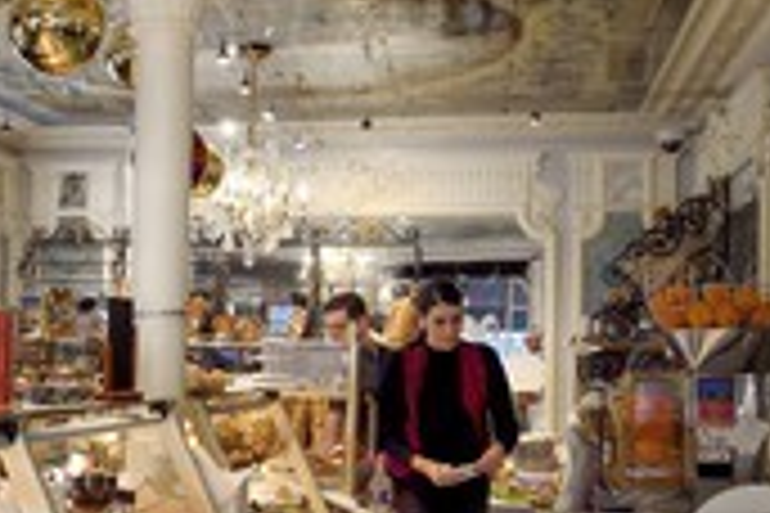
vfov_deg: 22.9
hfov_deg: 32.6
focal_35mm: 59
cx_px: 113
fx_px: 1262
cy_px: 333
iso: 800
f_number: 7.1
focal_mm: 24
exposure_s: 1/60
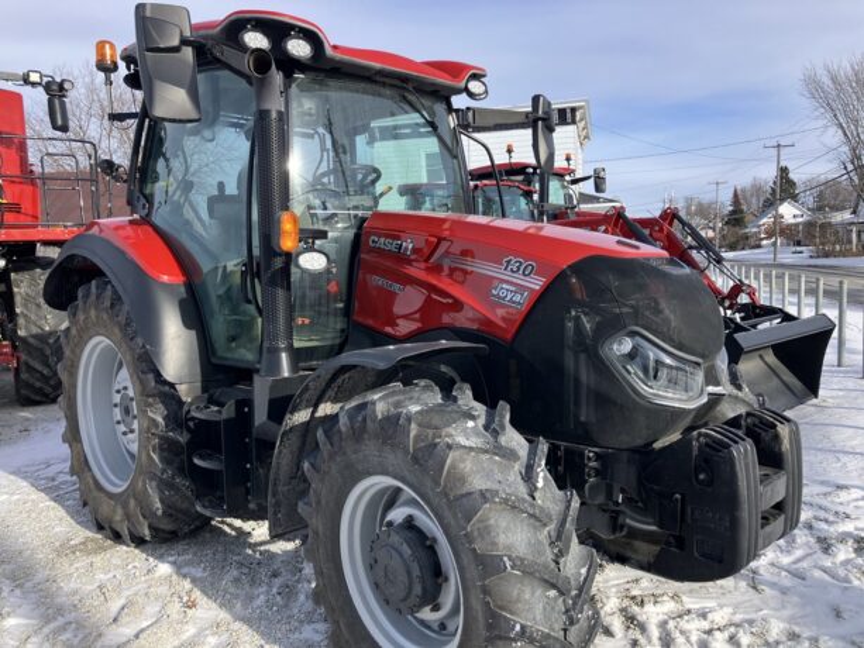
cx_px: 432
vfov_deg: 49.8
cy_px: 324
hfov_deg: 63.4
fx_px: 699
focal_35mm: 28
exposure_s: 1/972
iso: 32
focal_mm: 3.99
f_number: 1.8
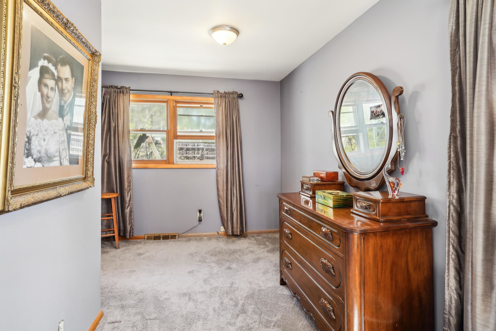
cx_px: 248
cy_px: 166
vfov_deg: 73.7
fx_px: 220
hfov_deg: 96.7
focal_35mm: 16
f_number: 8
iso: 400
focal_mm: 16
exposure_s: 1/8
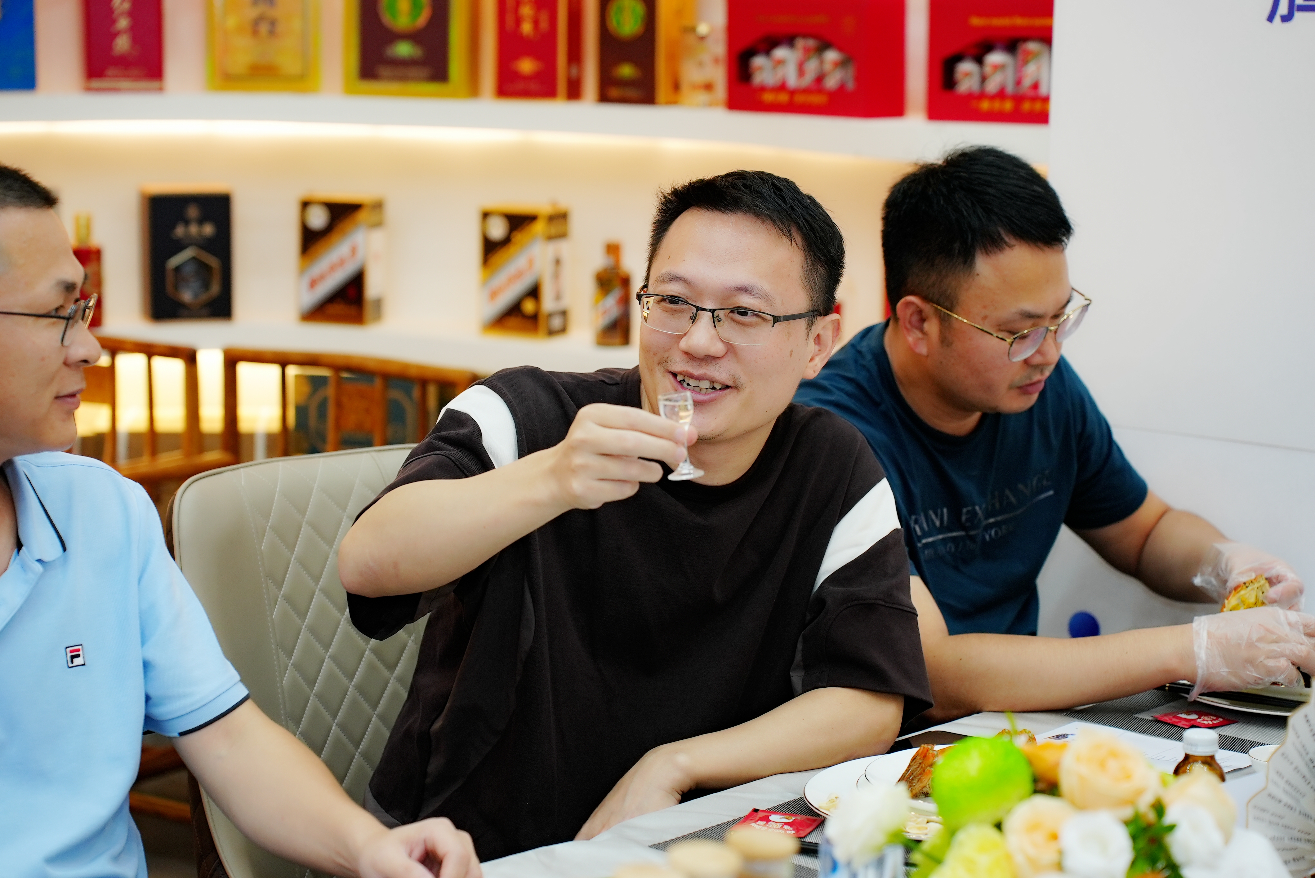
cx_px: 658
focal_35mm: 75
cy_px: 439
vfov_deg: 18.2
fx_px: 2741
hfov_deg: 27.0
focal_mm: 75
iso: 800
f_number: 4
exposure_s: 1/100
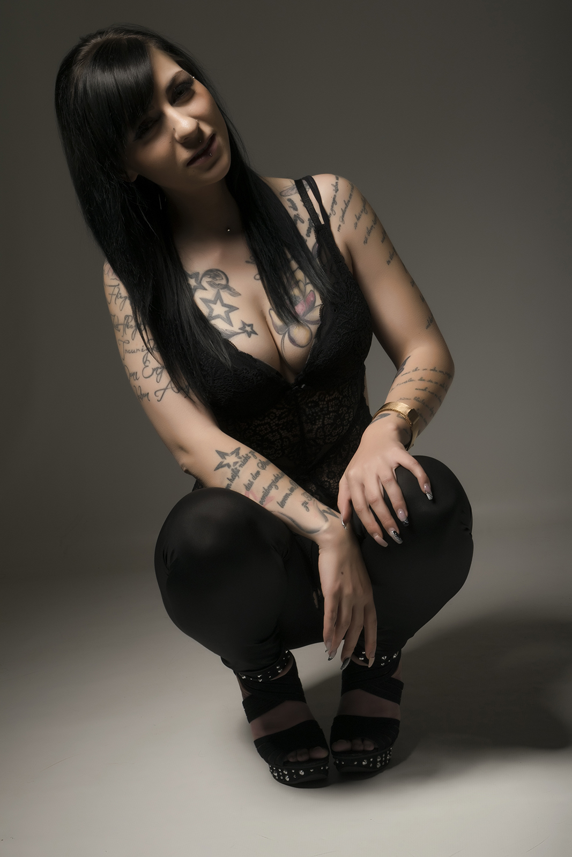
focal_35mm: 75
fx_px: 1787
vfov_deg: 27.0
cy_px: 428
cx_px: 286
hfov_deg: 18.2
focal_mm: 50
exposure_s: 1/200
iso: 100
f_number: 16
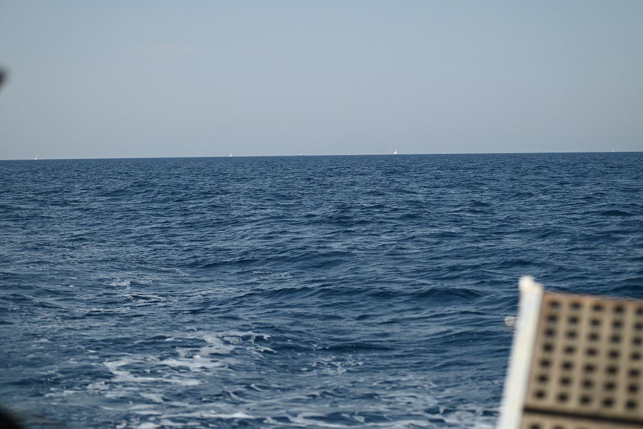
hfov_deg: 22.6
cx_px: 322
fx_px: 1608
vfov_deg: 15.2
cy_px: 214
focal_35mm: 90
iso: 100
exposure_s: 1/1000
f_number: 4.5
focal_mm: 90
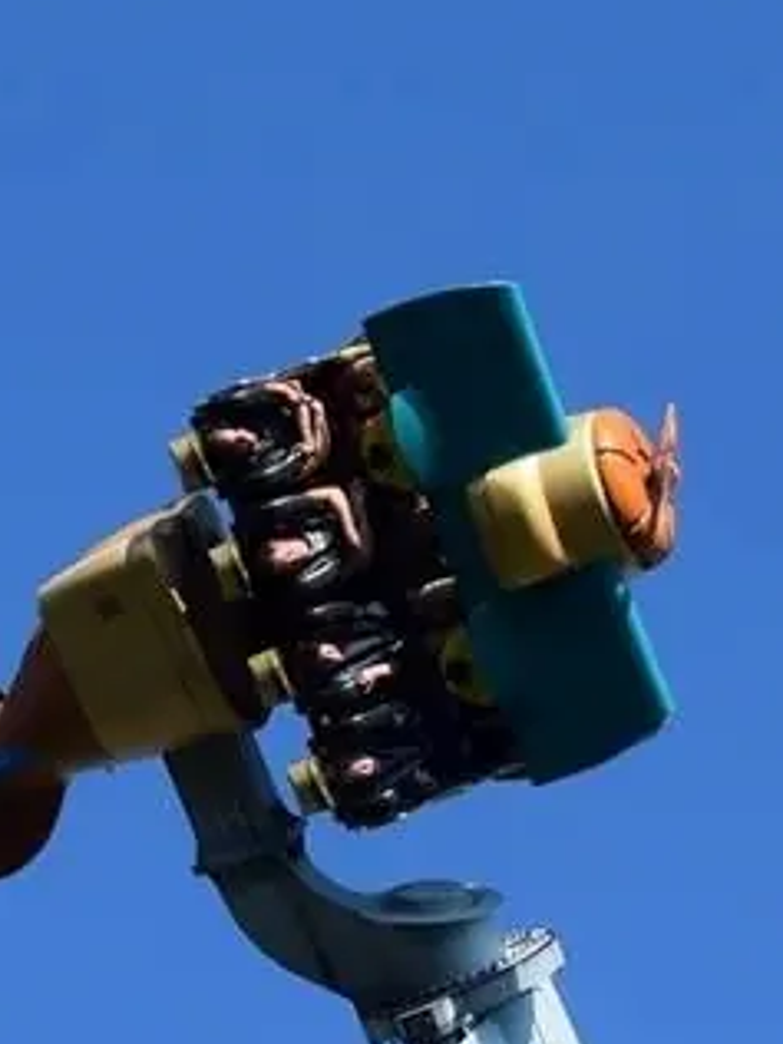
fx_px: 8162
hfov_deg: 5.5
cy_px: 839
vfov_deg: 7.3
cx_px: 244
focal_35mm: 271
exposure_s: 1/400
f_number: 10
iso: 200
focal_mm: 55
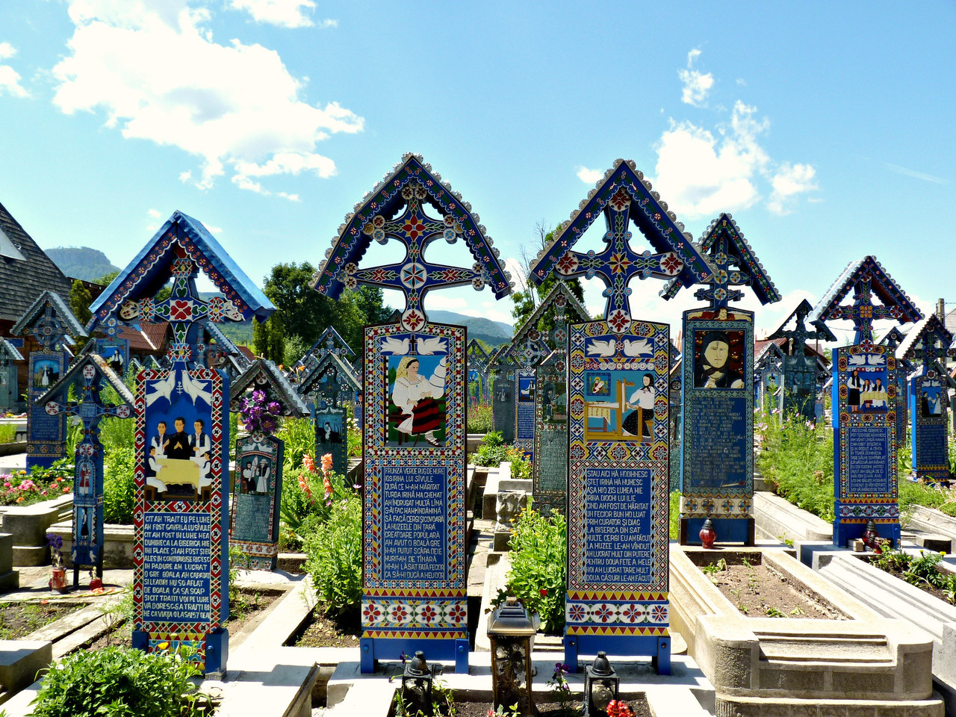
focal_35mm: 27
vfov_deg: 51.4
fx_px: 746
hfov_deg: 65.3
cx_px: 478
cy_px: 358
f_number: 5.6
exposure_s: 1/250
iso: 80
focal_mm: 4.8
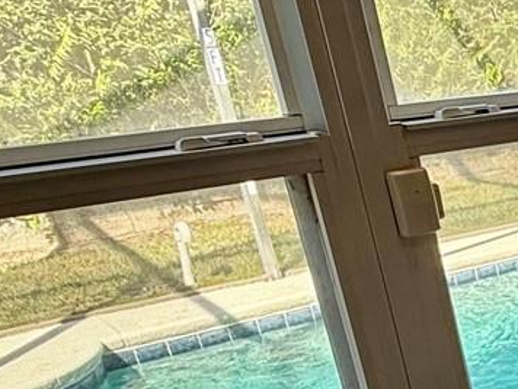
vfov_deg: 22.7
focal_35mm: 63
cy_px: 355
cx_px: 877
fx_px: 943
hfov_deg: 22.1
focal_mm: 2.22
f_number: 2.2
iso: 100
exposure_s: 1/99
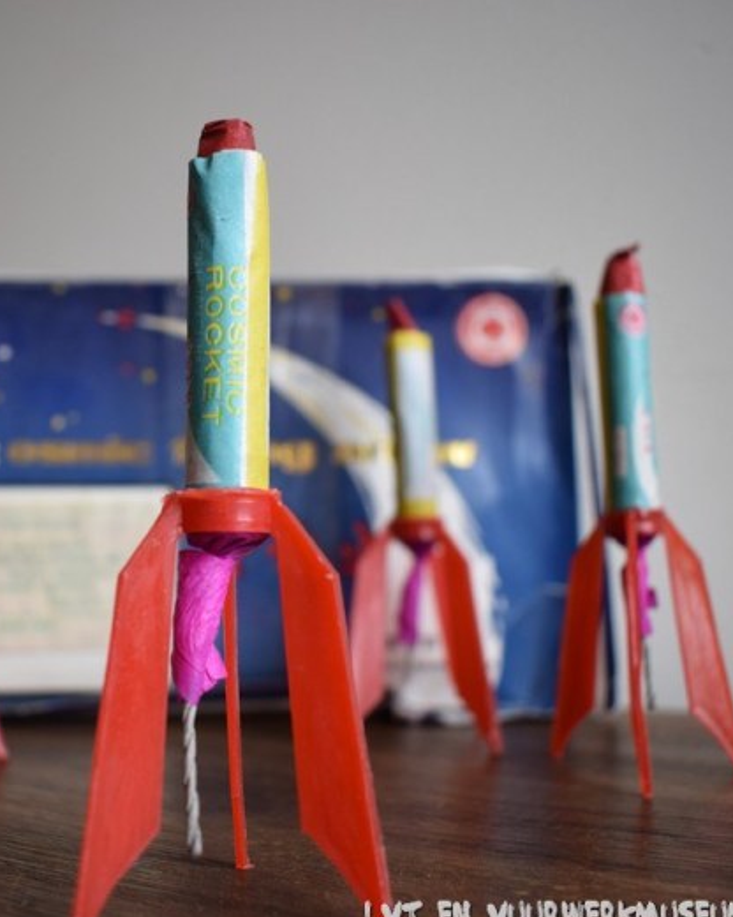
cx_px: 233
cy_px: 466
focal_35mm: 39
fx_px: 1058
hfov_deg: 37.7
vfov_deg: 46.8
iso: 400
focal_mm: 18
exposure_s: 1/60
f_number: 4
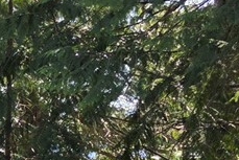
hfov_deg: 10.2
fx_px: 1109
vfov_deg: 7.9
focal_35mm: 167
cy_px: 316
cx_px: -392
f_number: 1.7
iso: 40
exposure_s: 1/359
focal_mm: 6.3
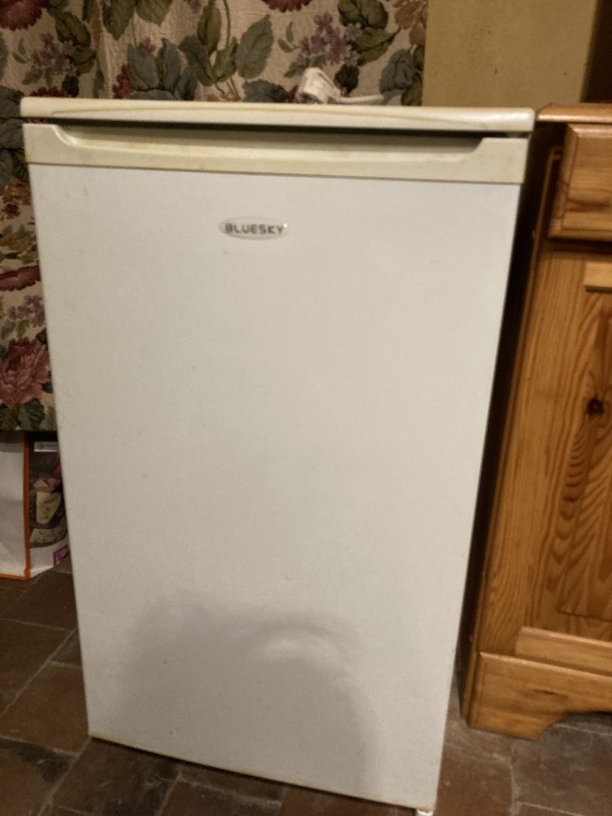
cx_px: 306
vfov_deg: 63.4
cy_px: 408
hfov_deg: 49.7
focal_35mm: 28
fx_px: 660
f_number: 1.8
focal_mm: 3.99
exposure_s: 1/25
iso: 320
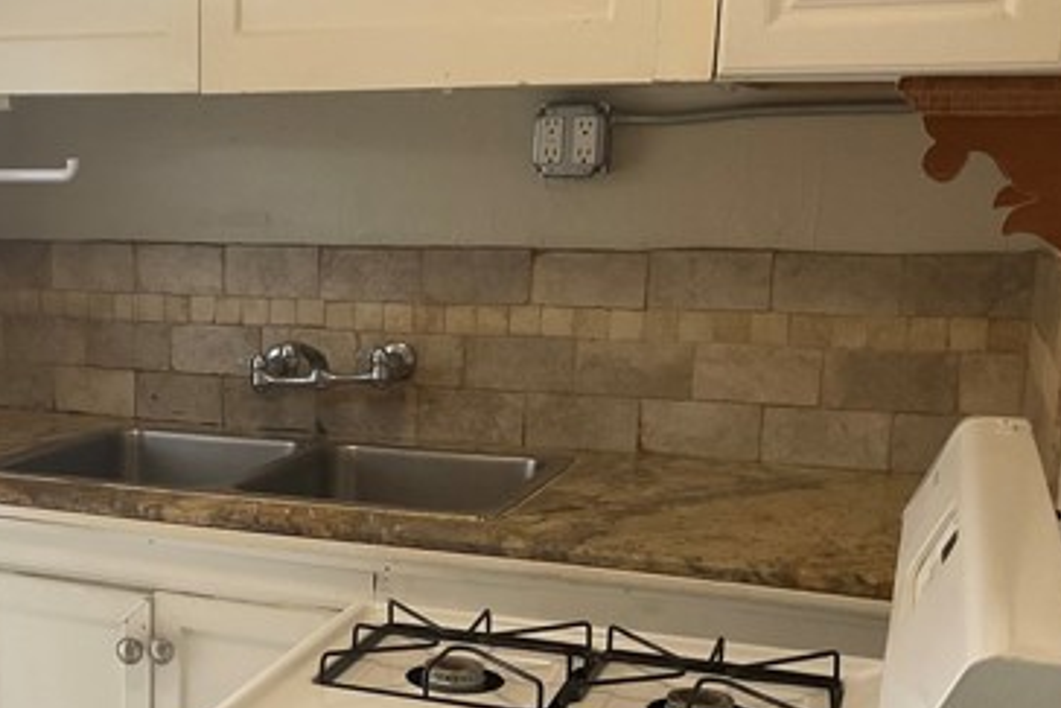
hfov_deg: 35.9
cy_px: 510
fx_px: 1563
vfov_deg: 25.3
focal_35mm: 53
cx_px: 172
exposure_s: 1/120
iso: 64
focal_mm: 3
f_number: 1.8
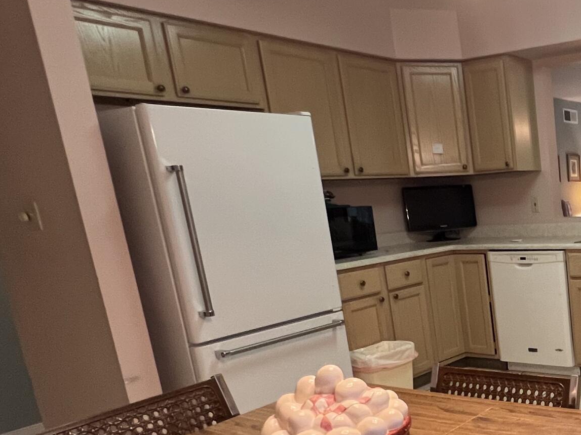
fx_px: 571
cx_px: 646
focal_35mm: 34
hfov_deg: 42.1
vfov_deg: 40.9
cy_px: 312
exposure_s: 1/60
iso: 320
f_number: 1.8
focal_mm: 1.57
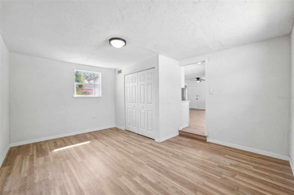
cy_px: 98
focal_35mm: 14
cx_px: 147
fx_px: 114
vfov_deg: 81.1
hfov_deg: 104.3
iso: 400
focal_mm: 14
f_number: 8
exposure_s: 1/30
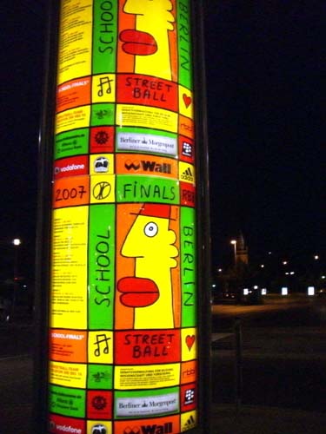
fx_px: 477
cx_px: 163
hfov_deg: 37.7
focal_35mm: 38
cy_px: 217
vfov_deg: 49.0
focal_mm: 6.2
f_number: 2.7
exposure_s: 1/50
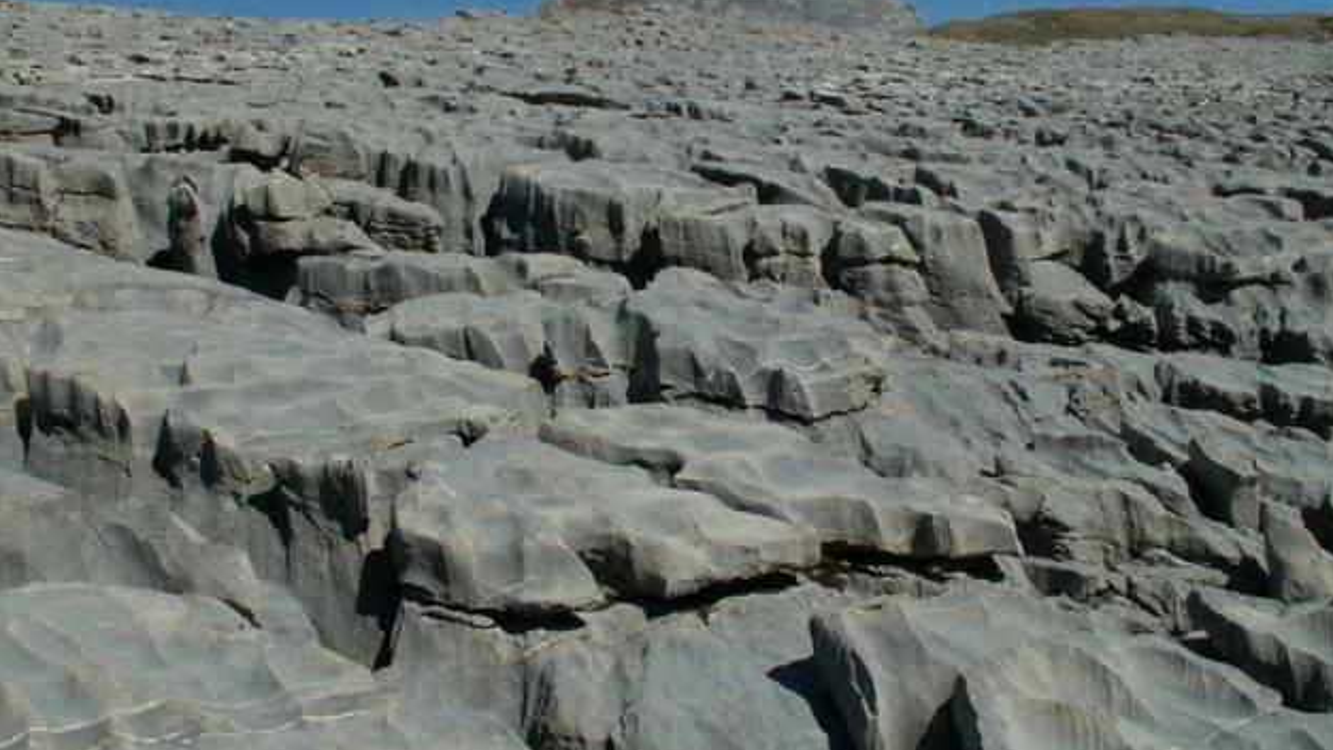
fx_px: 1378
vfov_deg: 30.2
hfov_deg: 51.6
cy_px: 256
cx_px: 677
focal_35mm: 39
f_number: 8
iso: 50
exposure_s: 1/250
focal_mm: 5.86
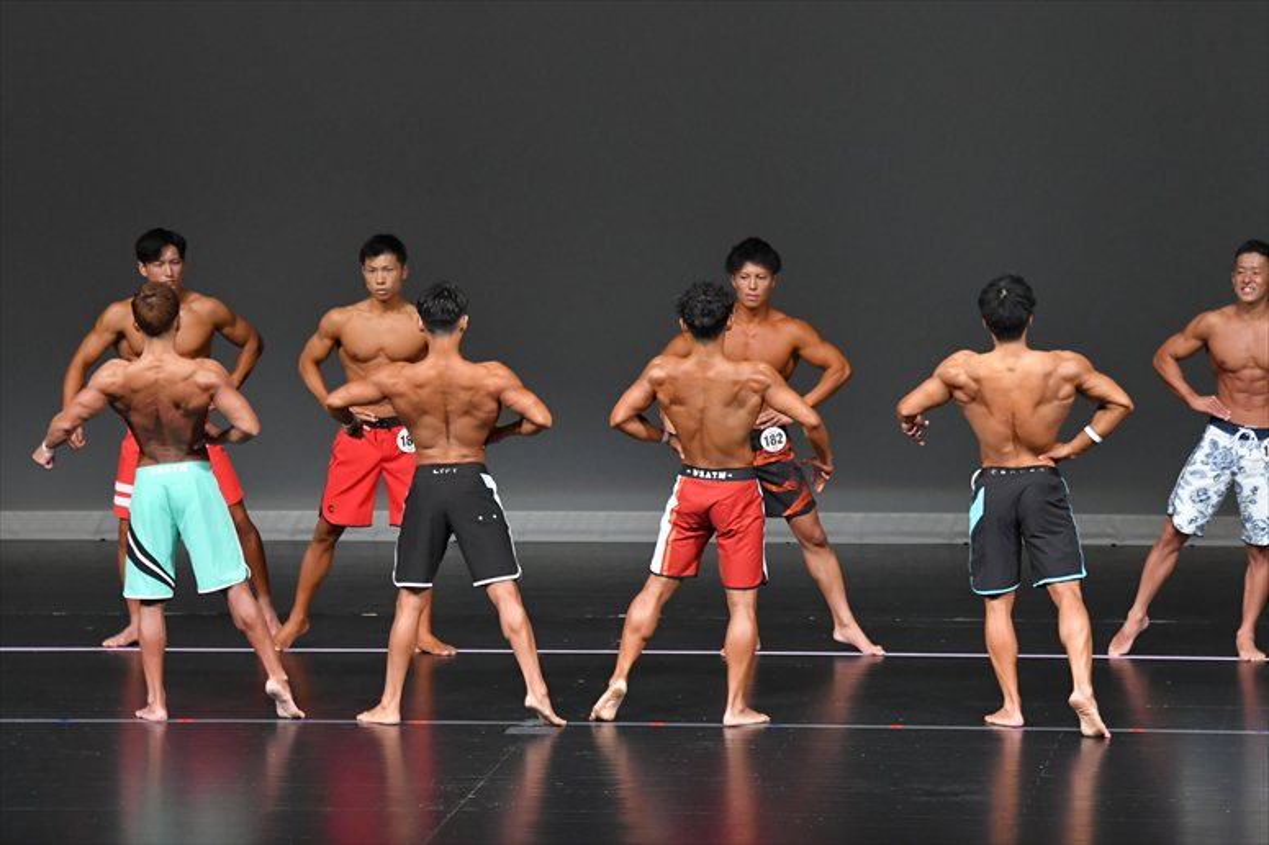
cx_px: 634
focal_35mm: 217
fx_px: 7646
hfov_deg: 9.5
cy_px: 422
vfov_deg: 6.3
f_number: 5.6
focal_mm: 145
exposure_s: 1/400
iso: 4000
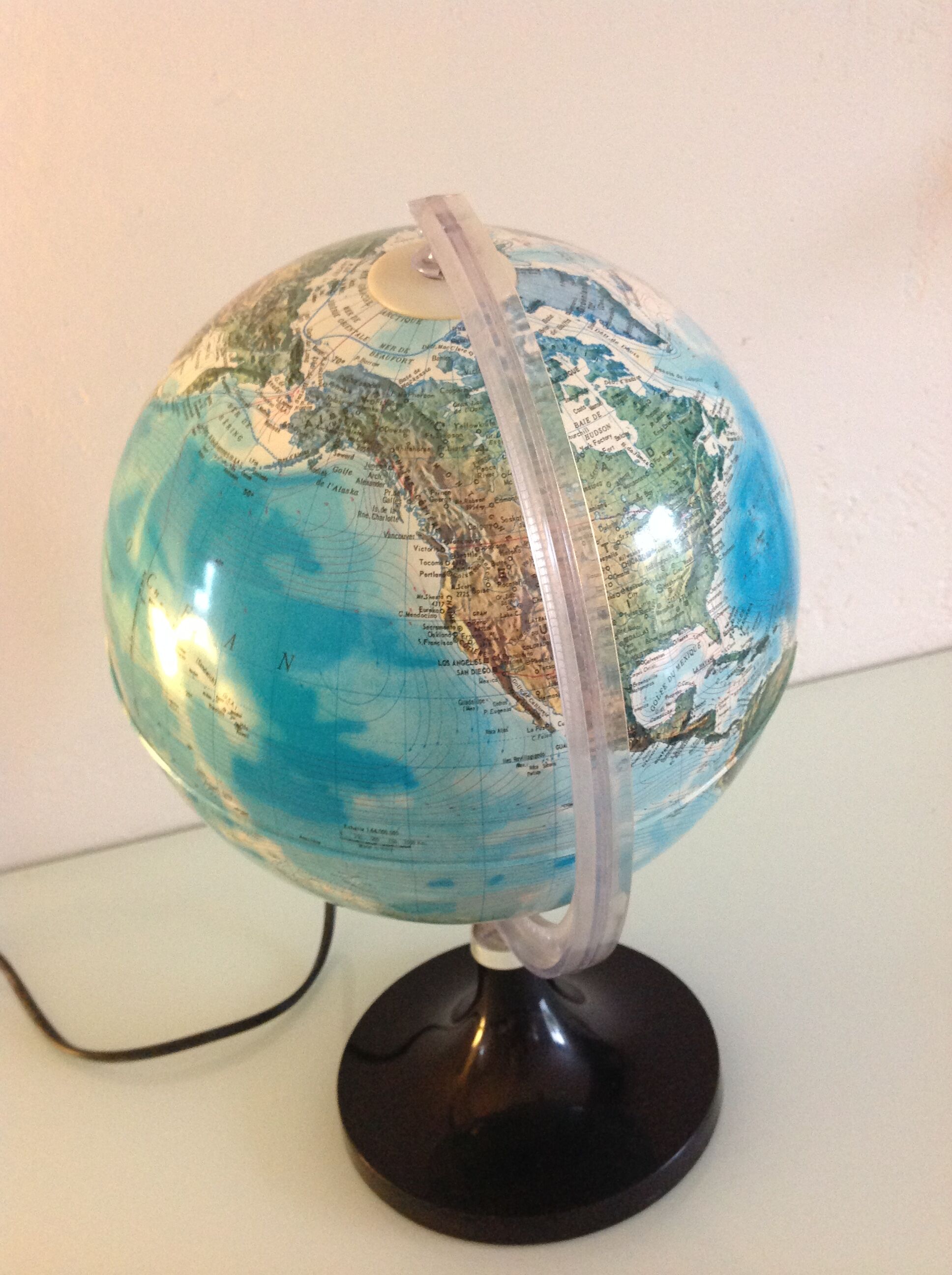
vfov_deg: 52.7
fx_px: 1287
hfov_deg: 40.6
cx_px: 476
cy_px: 638
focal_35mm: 35
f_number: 2.4
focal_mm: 4.28
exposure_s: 1/15
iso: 250
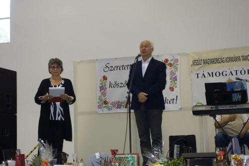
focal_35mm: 80
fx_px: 553
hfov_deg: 25.4
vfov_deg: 17.1
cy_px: 83
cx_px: 124
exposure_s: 1/60
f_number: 4.5
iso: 800
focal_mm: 29.8
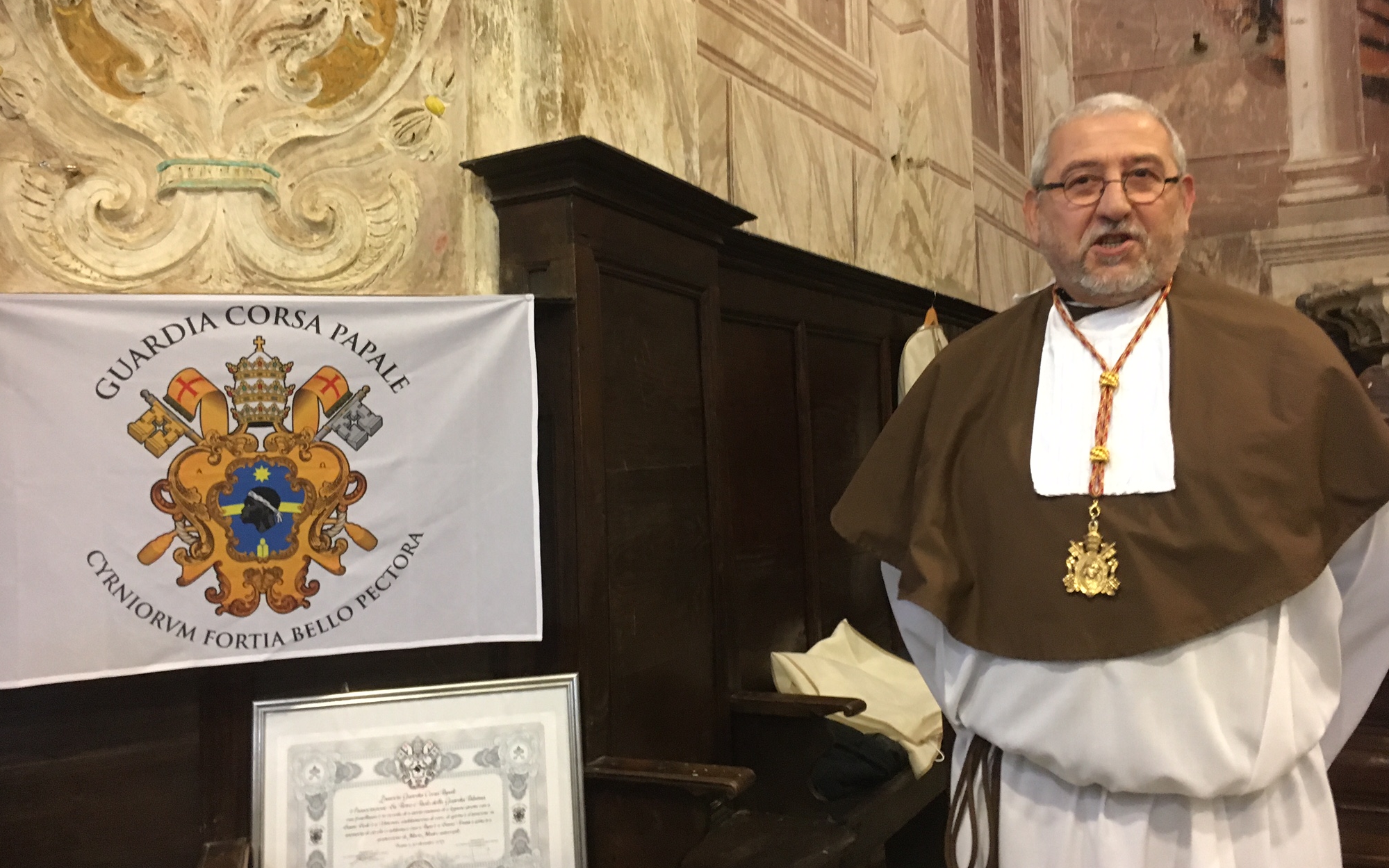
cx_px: 699
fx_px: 1173
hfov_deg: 61.2
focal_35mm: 31
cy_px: 395
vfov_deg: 40.6
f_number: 2.2
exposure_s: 1/17
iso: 400
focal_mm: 4.15
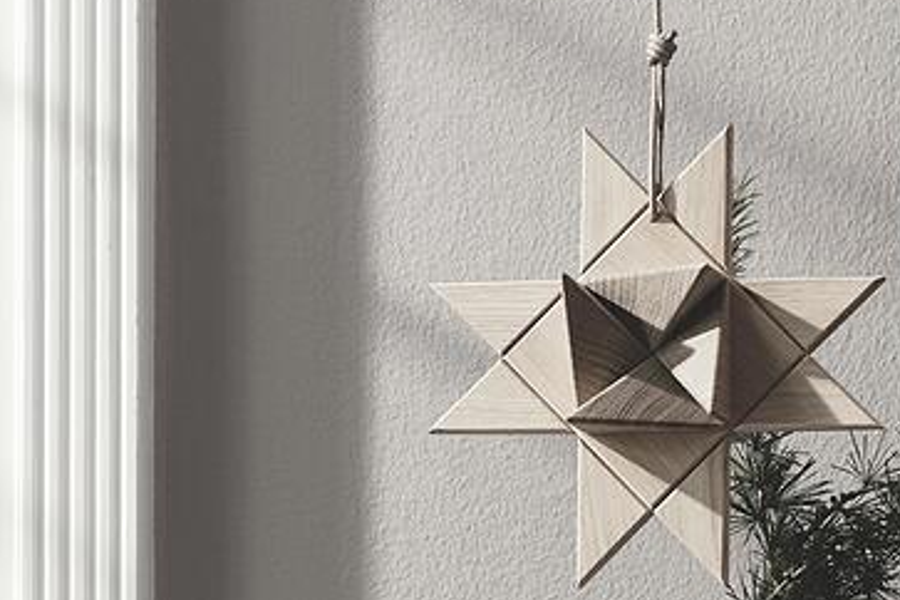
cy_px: 720
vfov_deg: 6.7
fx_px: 5075
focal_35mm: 203
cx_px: 650
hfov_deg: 10.1
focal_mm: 85
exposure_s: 1/1.59
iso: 100
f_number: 8
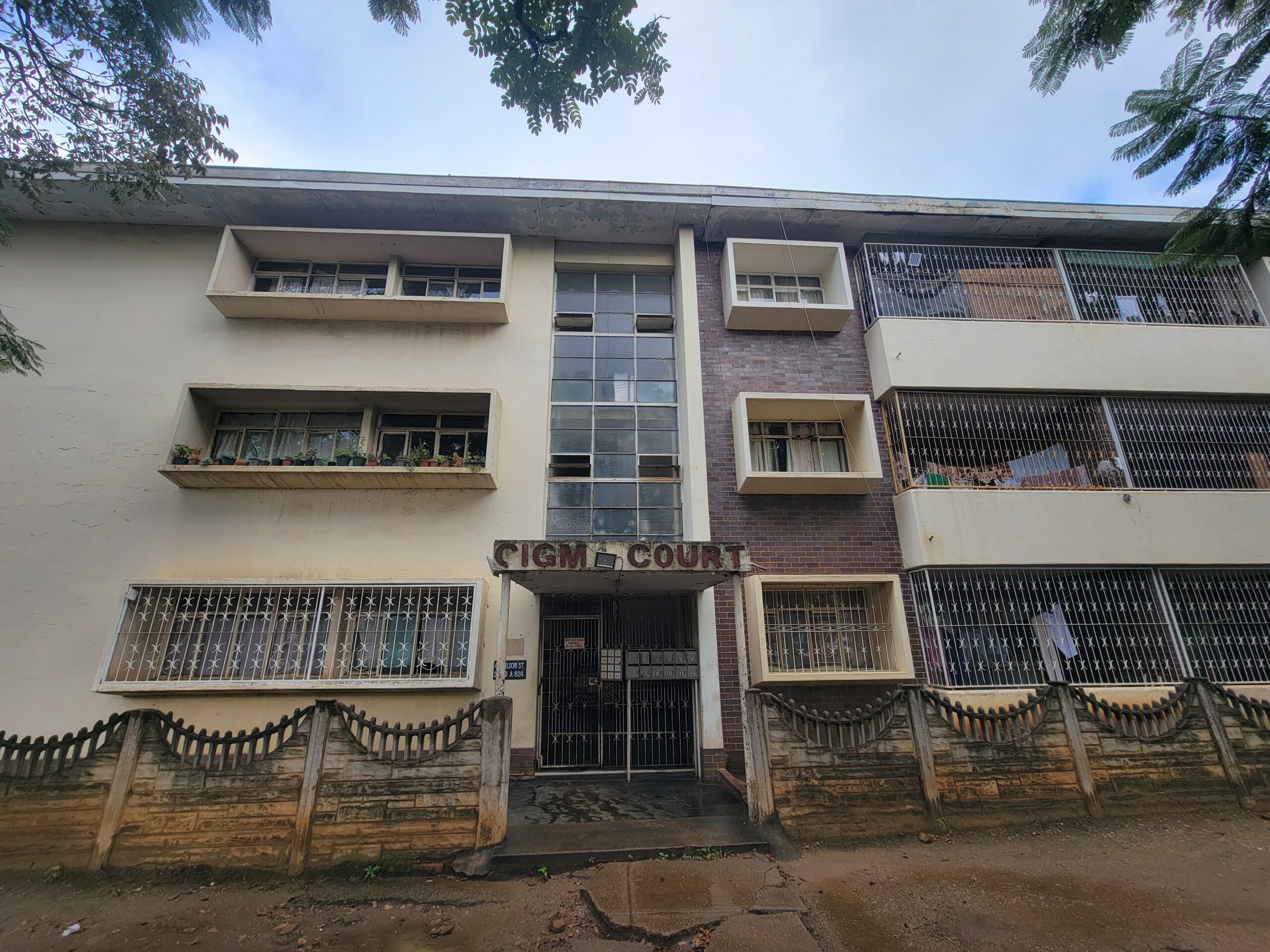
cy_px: 476
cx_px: 635
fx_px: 477
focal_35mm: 13
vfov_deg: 89.9
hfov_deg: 106.2
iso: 50
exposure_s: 1/225
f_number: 2.2
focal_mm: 2.2
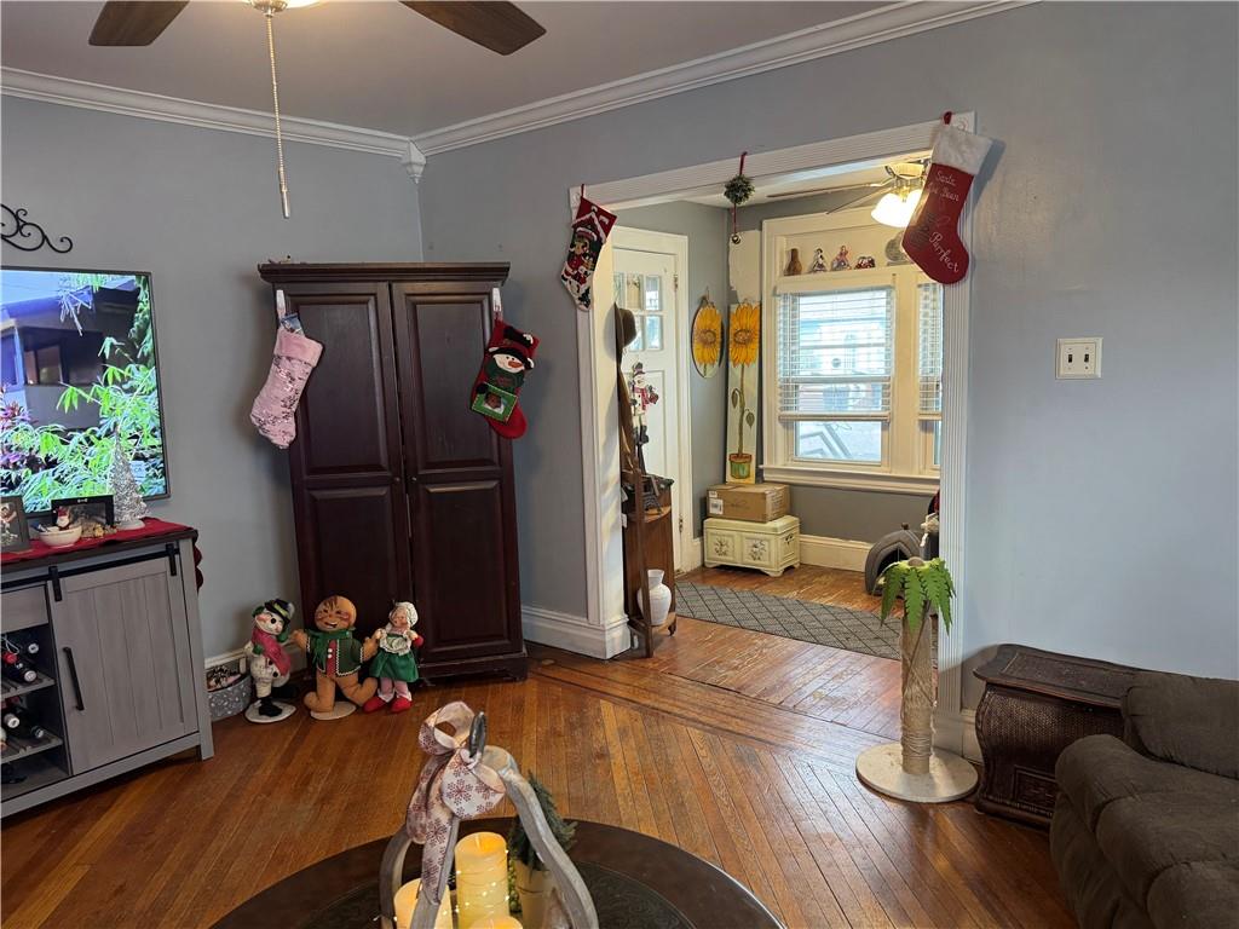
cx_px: 620
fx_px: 859
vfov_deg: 56.8
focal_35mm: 24
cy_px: 464
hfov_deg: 71.6
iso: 250
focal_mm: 6.76
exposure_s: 1/60
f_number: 1.78
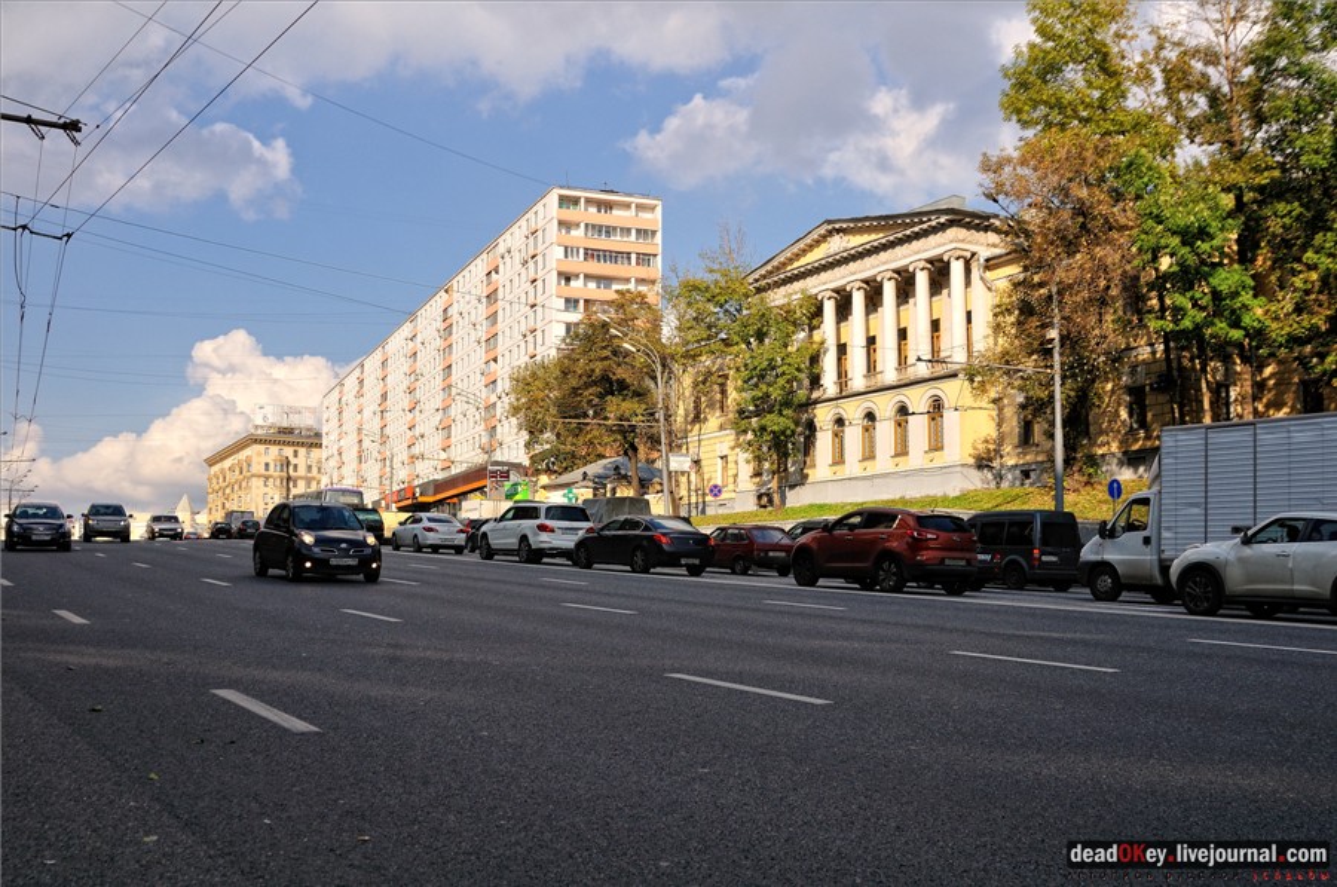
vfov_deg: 36.8
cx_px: 668
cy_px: 444
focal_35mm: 36
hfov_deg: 53.2
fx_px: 1335
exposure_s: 1/500
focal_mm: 24
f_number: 8
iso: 200
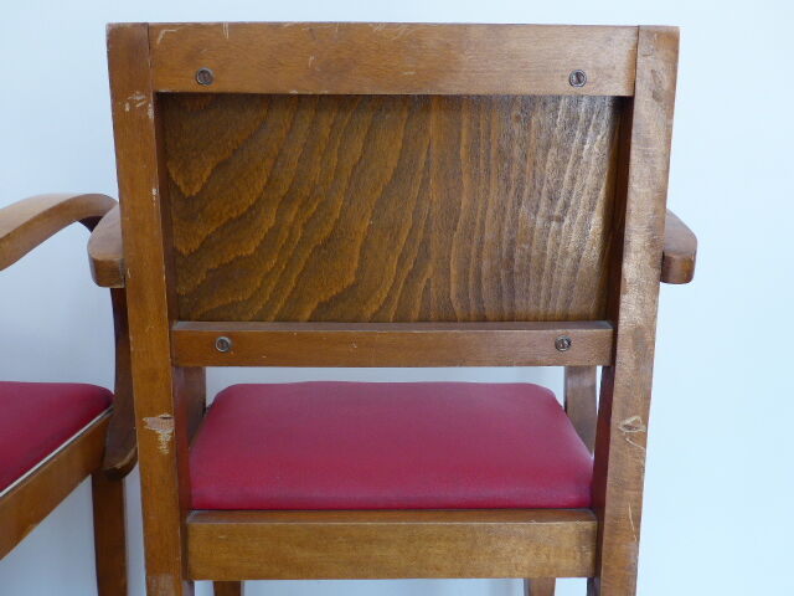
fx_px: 780
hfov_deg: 54.0
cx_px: 397
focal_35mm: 34
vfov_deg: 41.8
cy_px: 298
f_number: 2.8
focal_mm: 6
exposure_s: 1/60
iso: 125
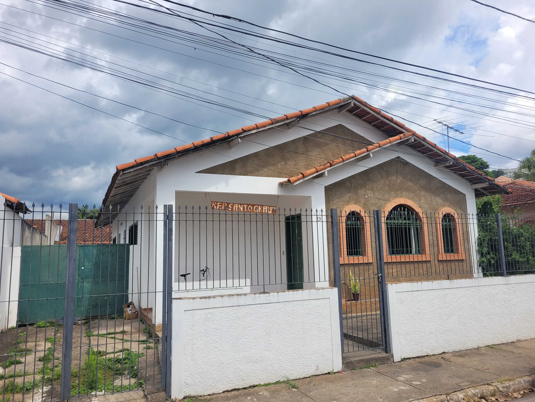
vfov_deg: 53.1
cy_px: 201
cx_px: 268
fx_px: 402
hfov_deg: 67.3
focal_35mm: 26
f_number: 1.8
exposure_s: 1/2600
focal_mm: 5.4
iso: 40
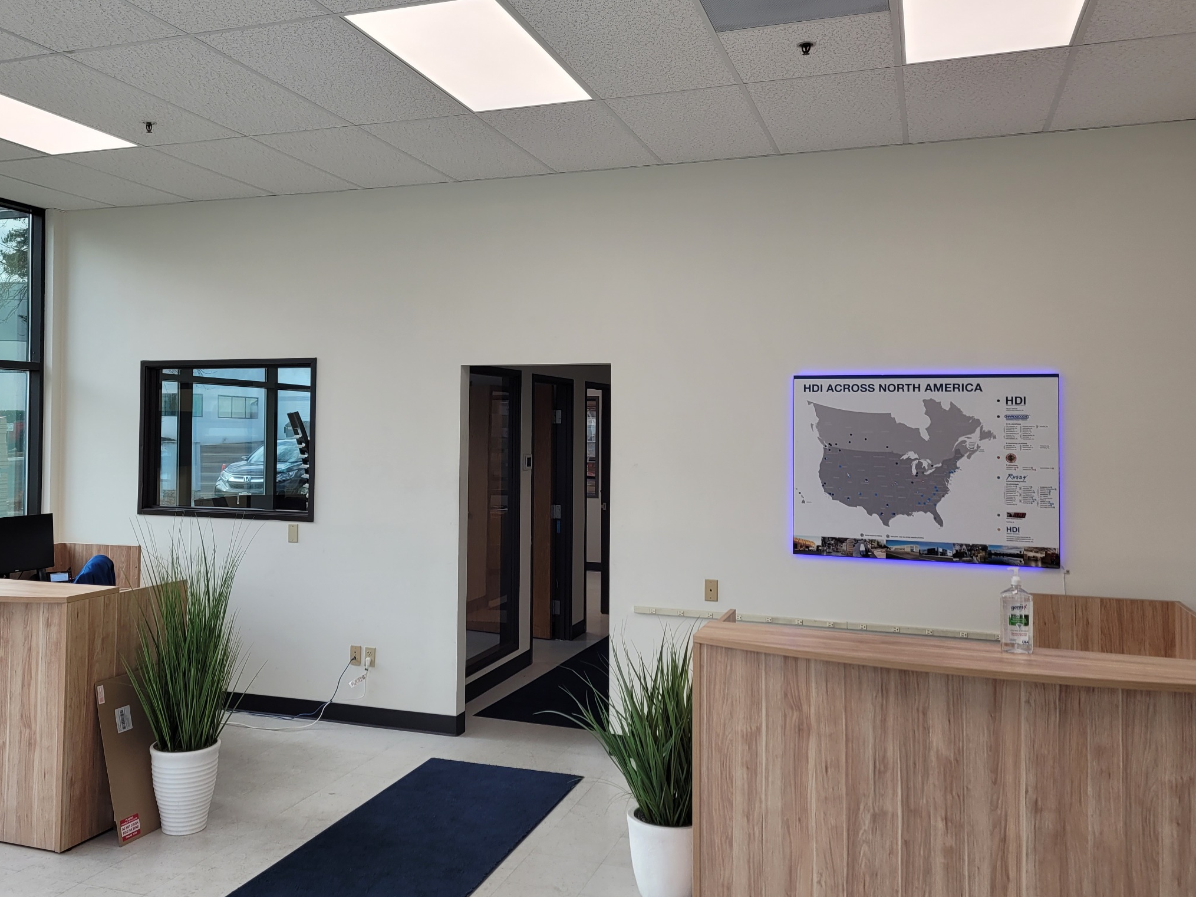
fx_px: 1071
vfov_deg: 45.4
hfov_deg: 58.1
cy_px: 412
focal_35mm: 31
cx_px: 512
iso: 40
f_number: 1.8
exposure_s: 1/152
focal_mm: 5.4
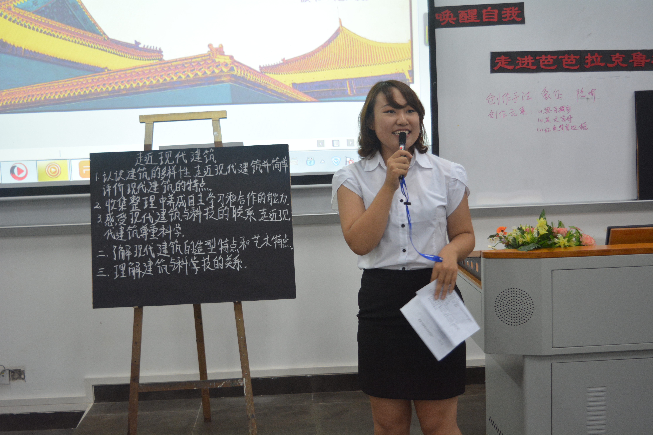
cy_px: 218
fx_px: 789
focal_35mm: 44
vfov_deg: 30.8
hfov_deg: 45.0
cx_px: 326
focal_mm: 29
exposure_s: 1/50
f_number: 4.2
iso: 800
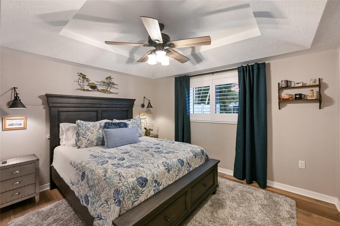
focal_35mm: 15
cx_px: 170
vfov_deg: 77.3
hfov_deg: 100.4
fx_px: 142
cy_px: 113
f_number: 11
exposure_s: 4
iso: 160
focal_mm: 15
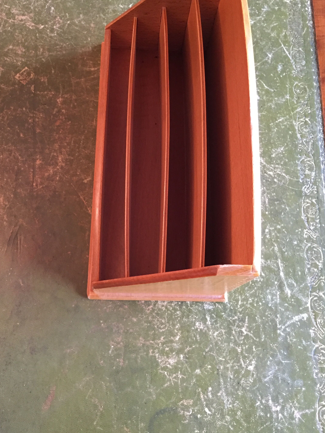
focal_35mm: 33
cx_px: 145
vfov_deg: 55.2
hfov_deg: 42.9
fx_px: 413
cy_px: 193
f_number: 2.2
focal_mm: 4.15
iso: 320
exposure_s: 1/17
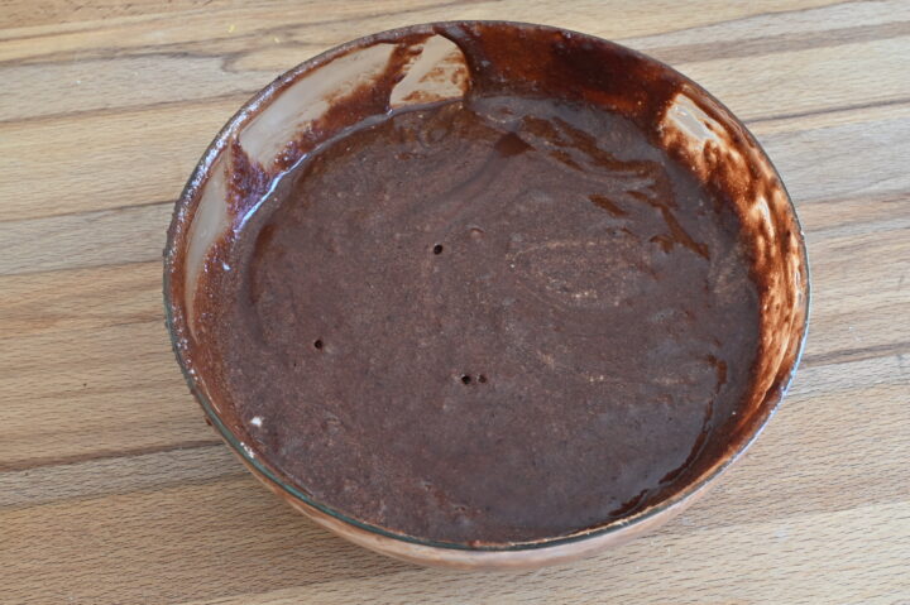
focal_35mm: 42
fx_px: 1061
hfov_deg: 46.4
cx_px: 455
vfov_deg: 31.8
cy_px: 302
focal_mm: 28
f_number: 11
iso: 200
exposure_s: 1/5
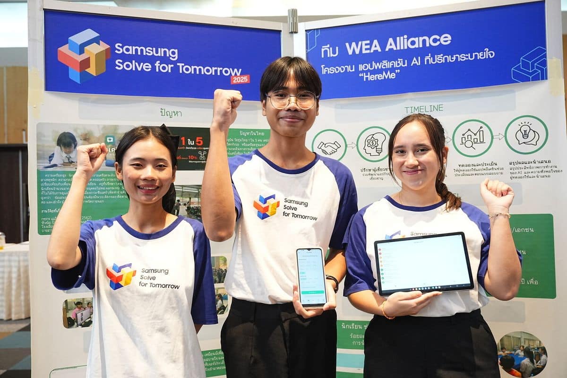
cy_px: 189
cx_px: 284
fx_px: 472
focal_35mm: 30
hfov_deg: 61.9
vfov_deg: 43.6
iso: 3200
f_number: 4
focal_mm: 30
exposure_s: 1/100
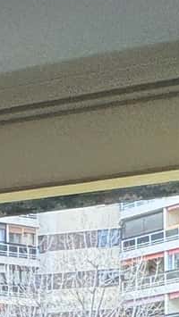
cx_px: -490
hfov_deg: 8.2
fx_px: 868
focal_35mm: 103
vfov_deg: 18.8
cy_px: 446
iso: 40
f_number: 2.2
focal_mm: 2.22
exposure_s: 1/317
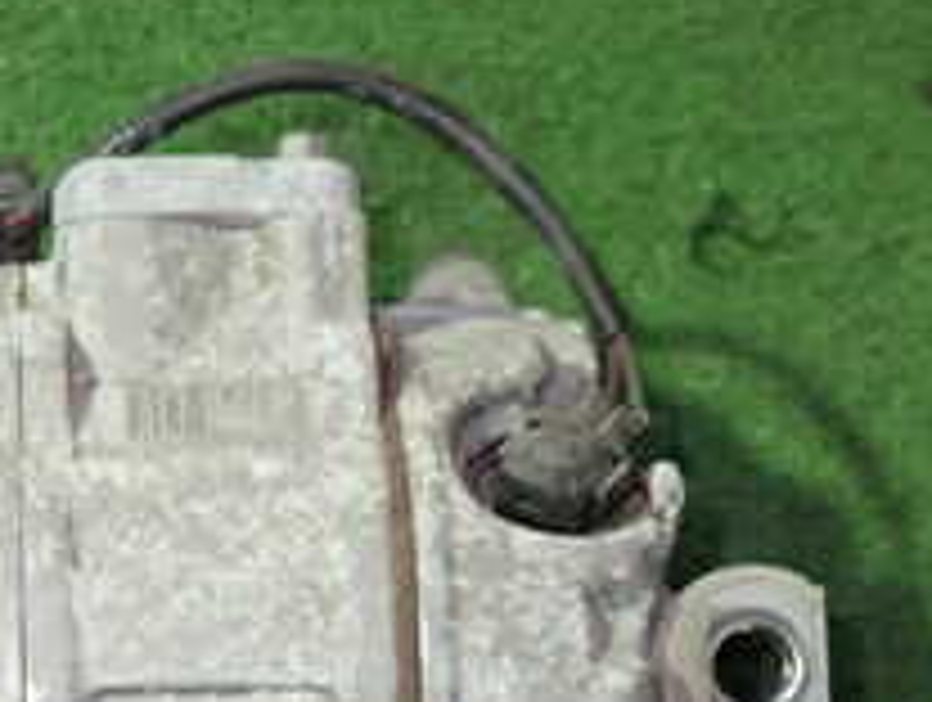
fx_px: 2185
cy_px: 626
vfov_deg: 18.0
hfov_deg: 23.4
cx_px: 90
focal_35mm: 81
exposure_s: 1/30
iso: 320
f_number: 2.2
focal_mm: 5.05
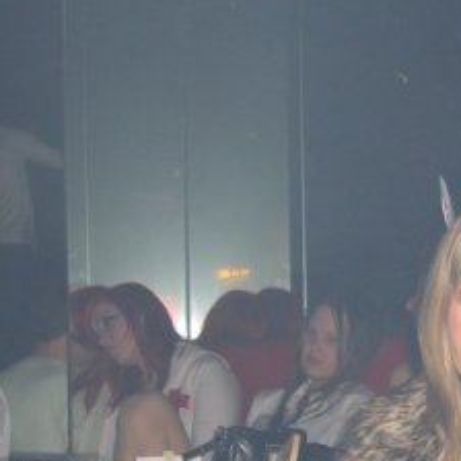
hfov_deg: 19.1
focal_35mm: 90
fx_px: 1356
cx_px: 352
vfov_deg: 18.8
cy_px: 445
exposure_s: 1/60
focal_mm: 7.9
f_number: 2.8
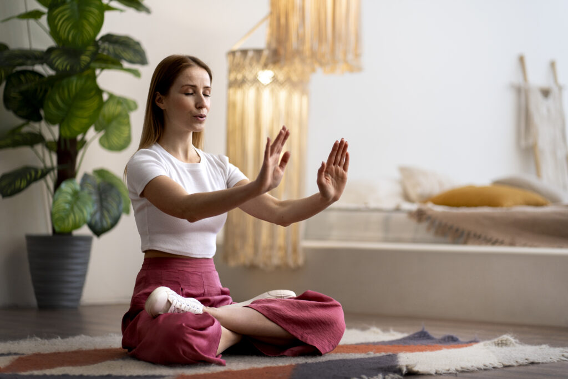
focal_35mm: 85
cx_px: 284
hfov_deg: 23.9
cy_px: 190
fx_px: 1341
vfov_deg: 16.1
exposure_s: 1/200
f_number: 1.8
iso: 320
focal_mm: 85
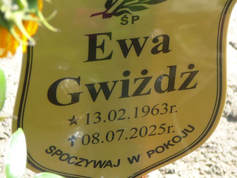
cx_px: 118
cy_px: 89
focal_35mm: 137
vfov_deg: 10.8
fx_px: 938
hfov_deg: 14.4
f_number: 4
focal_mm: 20.4
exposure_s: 1/100
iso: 80
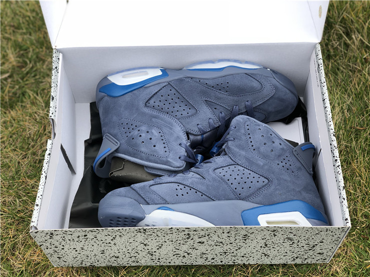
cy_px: 138
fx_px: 556
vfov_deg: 28.0
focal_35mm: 52
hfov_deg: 36.8
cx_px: 185
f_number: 2.4
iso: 16
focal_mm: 6
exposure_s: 1/109
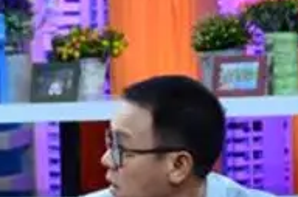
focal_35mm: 378
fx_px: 3121
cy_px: 321
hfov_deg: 5.4
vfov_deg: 3.6
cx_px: -197
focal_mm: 62
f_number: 4.8
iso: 1000
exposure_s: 1/80
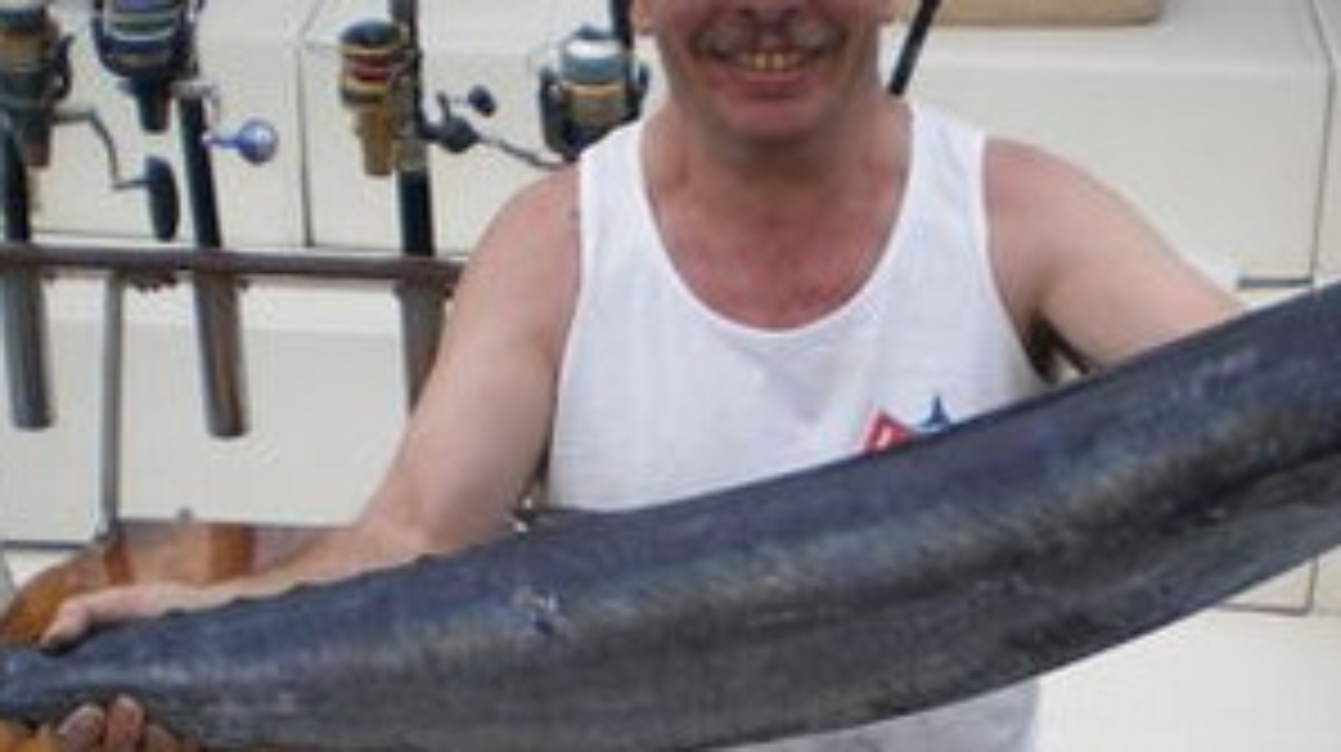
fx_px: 2949
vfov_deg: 14.3
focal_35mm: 83
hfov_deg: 25.4
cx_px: 940
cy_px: 738
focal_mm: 6.3
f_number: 3.1
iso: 50
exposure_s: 1/160
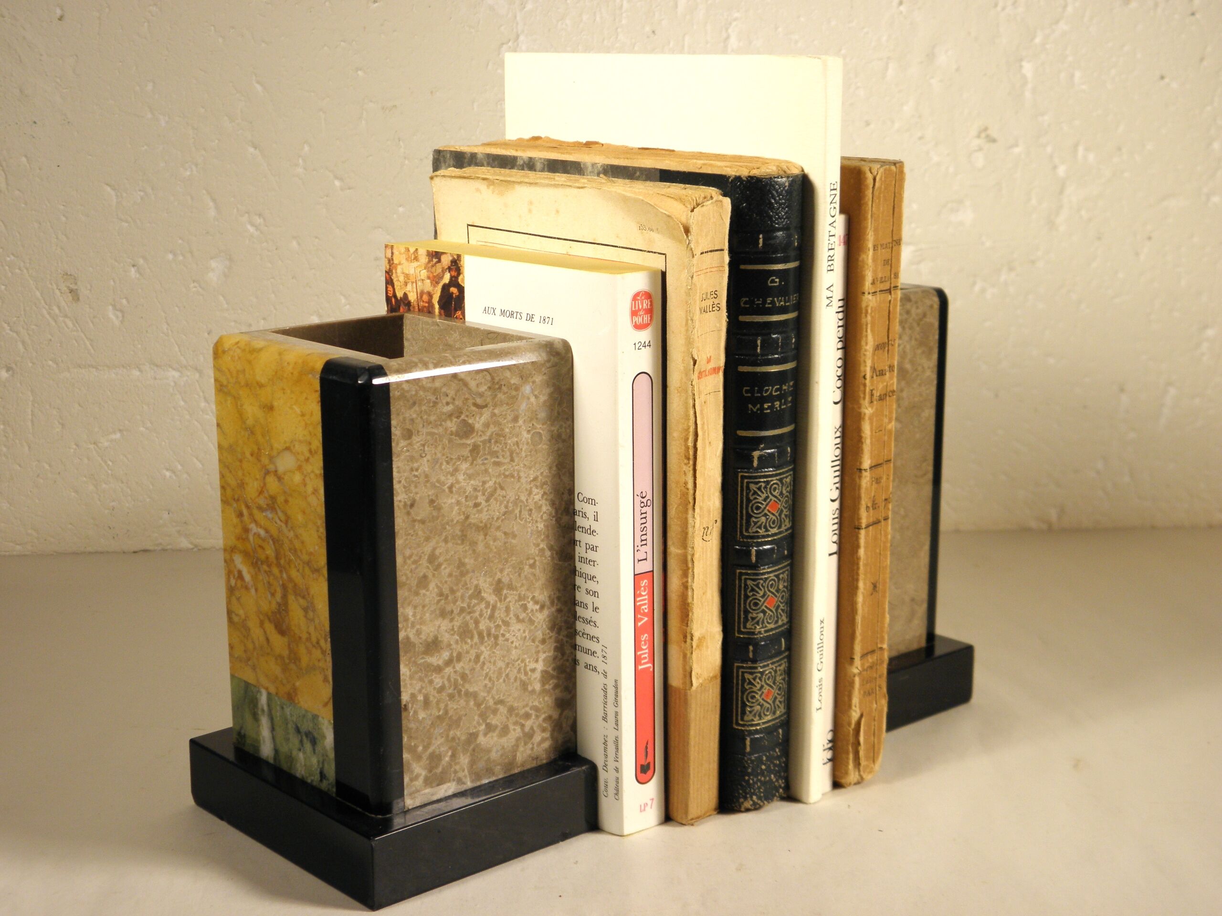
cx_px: 611
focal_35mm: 50
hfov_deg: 38.2
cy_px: 458
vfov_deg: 29.1
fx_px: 1765
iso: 100
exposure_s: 1/60
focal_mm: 9.1
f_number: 4
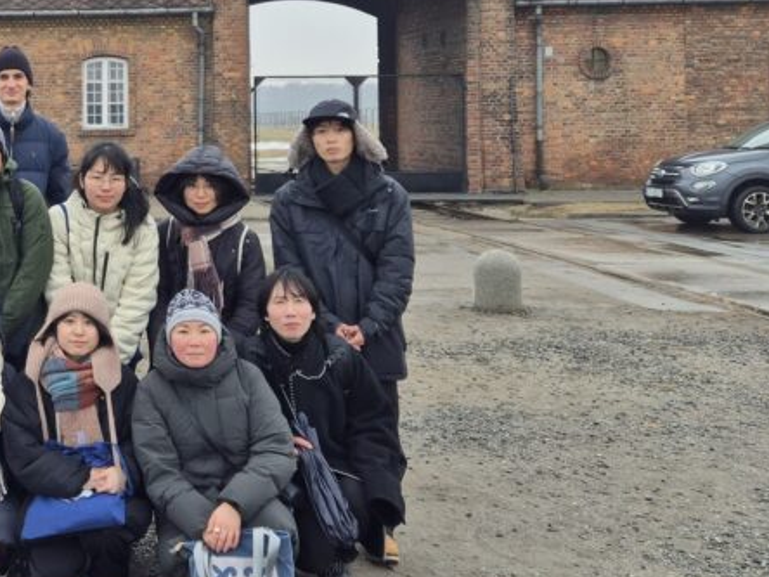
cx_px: -17
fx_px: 1177
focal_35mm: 53
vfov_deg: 27.2
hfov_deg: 32.9
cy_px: 151
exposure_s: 1/375
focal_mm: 5.4
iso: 25
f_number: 1.8
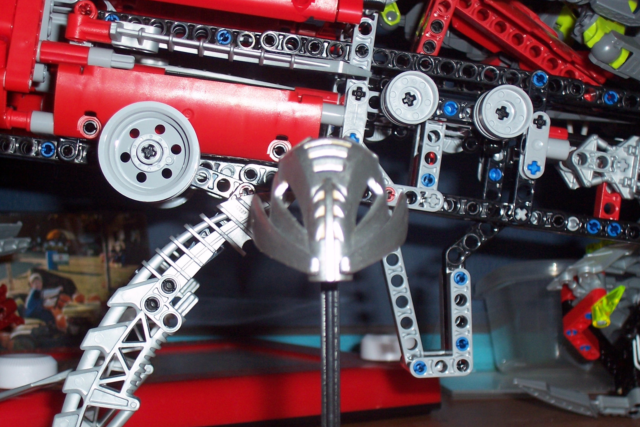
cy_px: 239
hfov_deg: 29.2
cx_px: 319
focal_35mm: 69
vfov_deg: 19.7
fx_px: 1227
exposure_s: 1/90
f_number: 4
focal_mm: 10.8
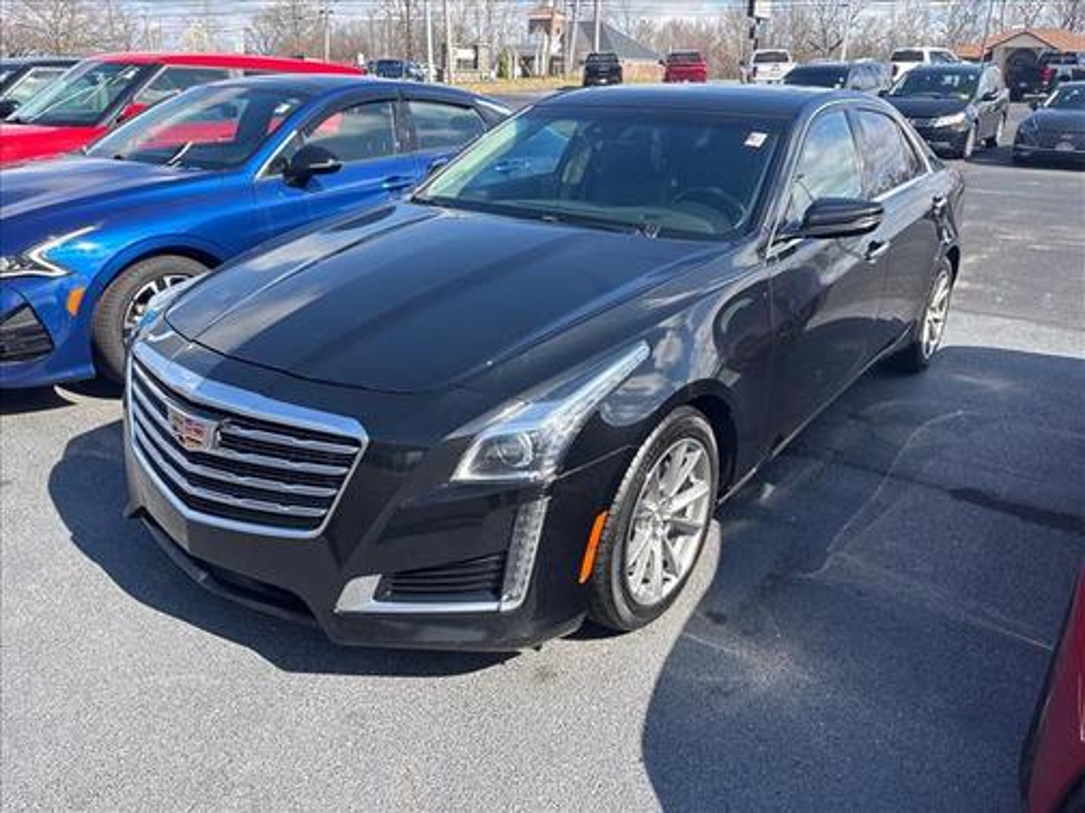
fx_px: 815
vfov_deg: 53.1
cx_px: 542
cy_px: 406
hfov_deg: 67.3
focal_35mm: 26
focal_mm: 5.96
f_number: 1.6
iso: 50
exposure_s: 1/1117
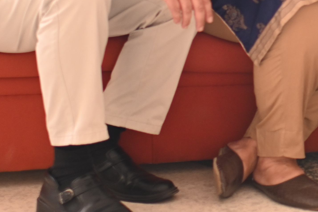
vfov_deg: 8.9
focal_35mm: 151
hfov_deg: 13.0
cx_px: 456
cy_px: -63
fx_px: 1334
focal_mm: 35
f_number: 1.6
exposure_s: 1/160
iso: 400
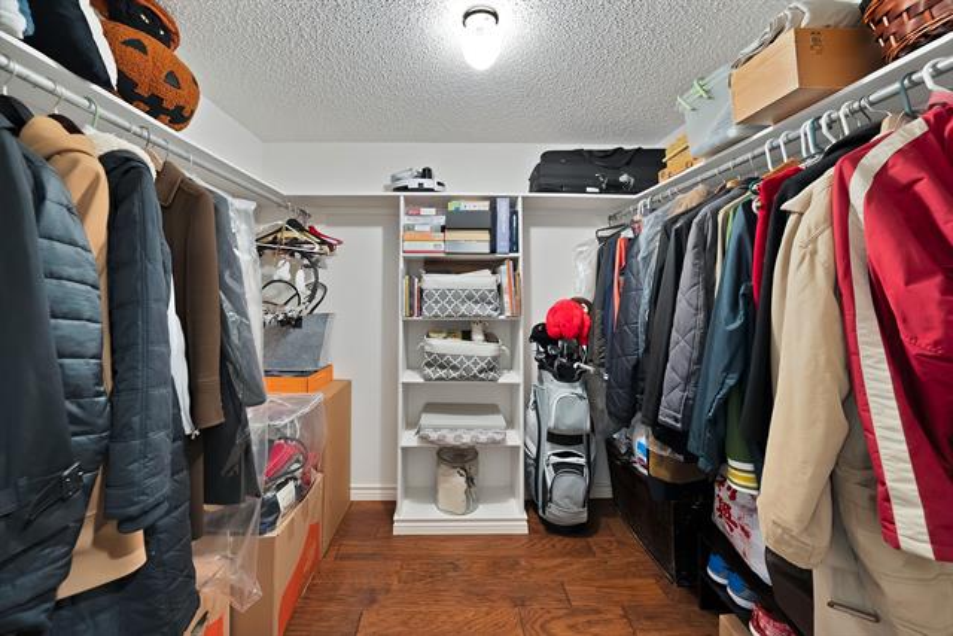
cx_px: 476
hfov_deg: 112.6
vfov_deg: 90.0
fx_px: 318
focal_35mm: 12
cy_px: 318
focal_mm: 12
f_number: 5.6
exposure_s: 1/5
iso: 1600
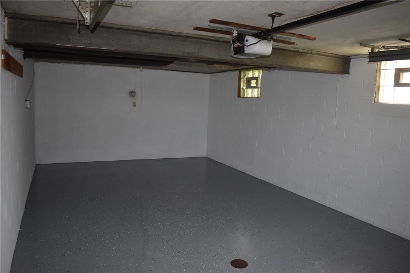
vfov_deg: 47.9
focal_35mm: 27
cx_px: 205
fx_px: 307
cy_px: 136
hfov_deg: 67.4
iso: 800
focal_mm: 18
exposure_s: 1/125
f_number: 3.5
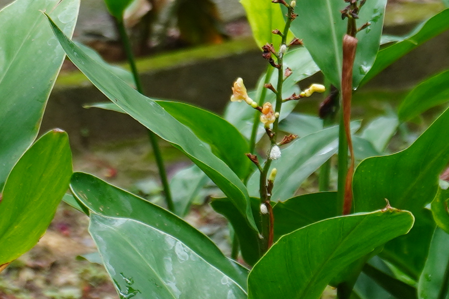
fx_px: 2695
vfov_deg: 6.3
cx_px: 6
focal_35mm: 216
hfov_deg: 9.5
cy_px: -153
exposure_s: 1/80
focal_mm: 23
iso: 100
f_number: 5.6
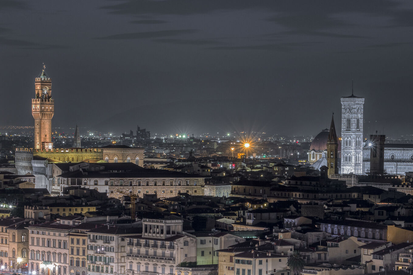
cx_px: 287
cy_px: 180
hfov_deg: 16.5
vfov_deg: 11.0
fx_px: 1422
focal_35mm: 124
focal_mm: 70
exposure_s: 60
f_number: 16
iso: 100
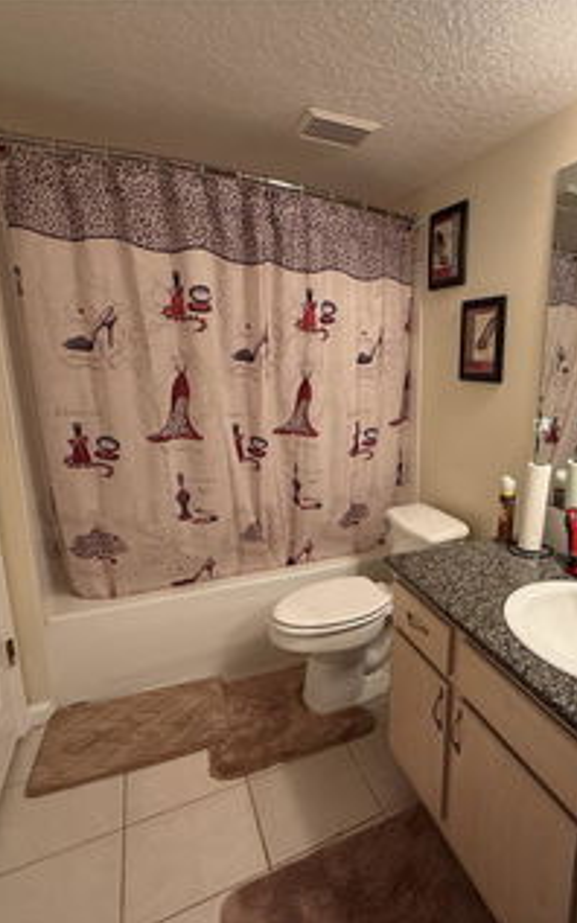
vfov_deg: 85.1
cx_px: 456
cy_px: 463
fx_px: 503
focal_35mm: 20
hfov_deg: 55.7
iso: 200
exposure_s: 1/60
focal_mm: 2.22
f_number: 2.2
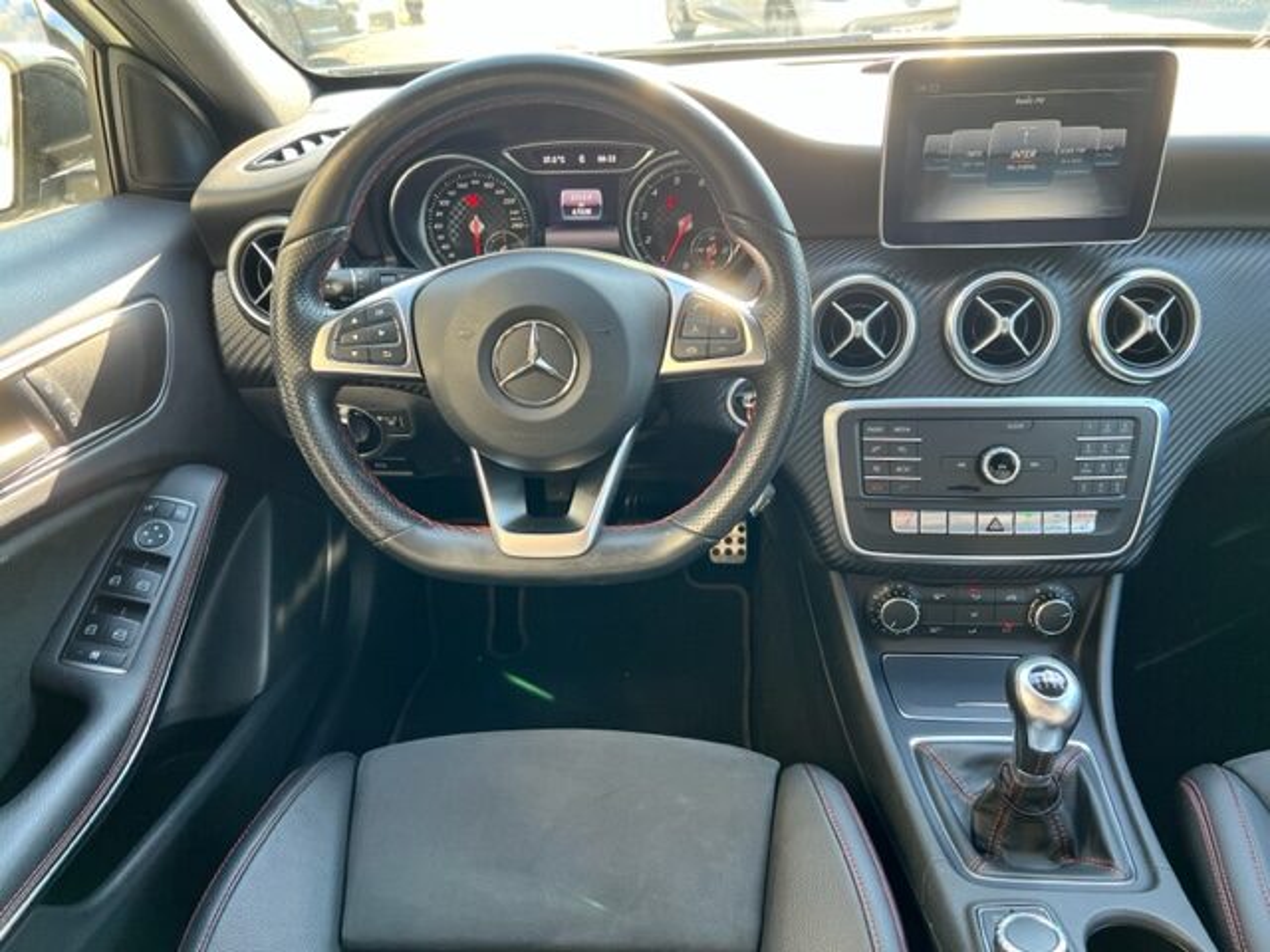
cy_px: 476
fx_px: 954
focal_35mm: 26
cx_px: 635
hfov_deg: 67.3
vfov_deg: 53.1
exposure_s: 1/121
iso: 125
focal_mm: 5.7
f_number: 1.5
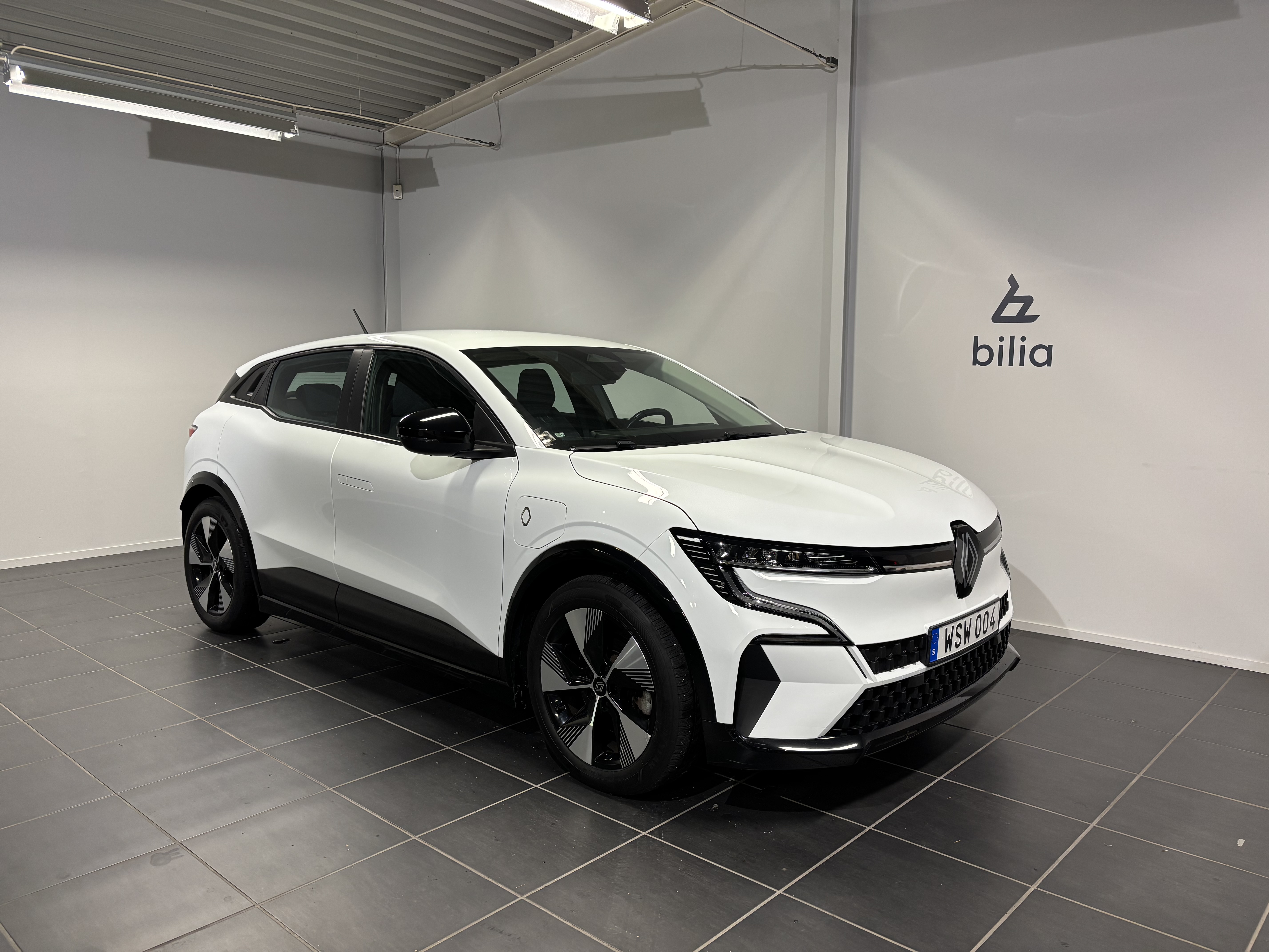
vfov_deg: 53.1
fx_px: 953
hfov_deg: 67.3
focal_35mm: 26
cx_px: 634
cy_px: 476
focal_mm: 5.96
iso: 125
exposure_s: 1/100
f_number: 1.6
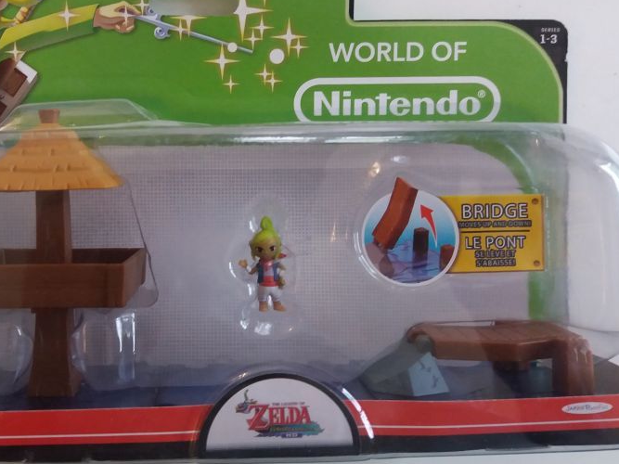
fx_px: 751
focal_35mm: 42
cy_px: 174
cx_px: 233
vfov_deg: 34.2
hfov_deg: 44.4
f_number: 1.9
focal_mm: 3.7
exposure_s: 1/20
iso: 160
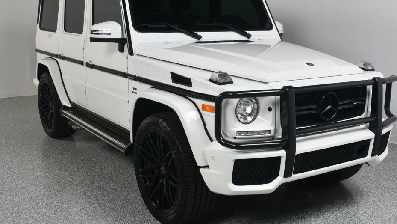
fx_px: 474
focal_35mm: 45
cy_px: 102
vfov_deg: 26.5
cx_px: 202
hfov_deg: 45.5
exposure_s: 1/160
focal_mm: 26
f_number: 13
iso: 100
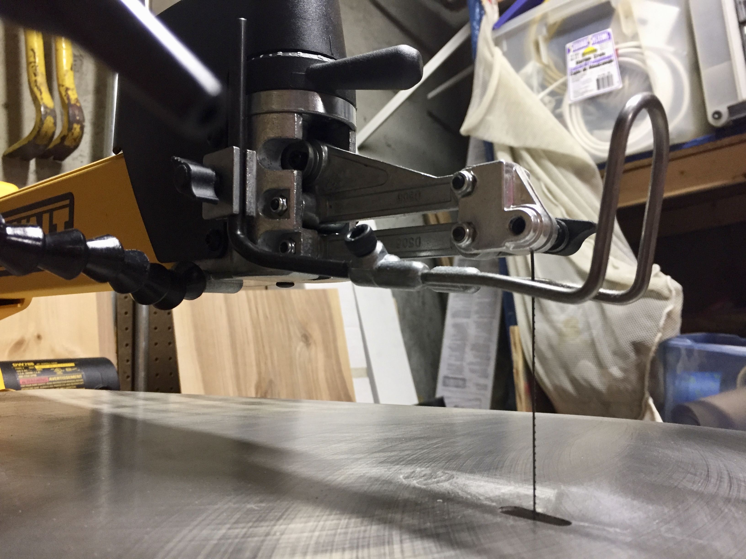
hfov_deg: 61.7
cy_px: 280
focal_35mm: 29
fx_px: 625
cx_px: 373
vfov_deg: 48.2
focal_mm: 4.15
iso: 160
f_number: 2.2
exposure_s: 1/30
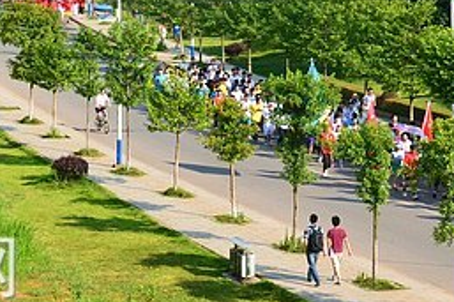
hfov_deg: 14.0
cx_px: 216
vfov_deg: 9.3
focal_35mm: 147
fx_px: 1853
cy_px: -7
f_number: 10
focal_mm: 42
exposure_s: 1/640
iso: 400
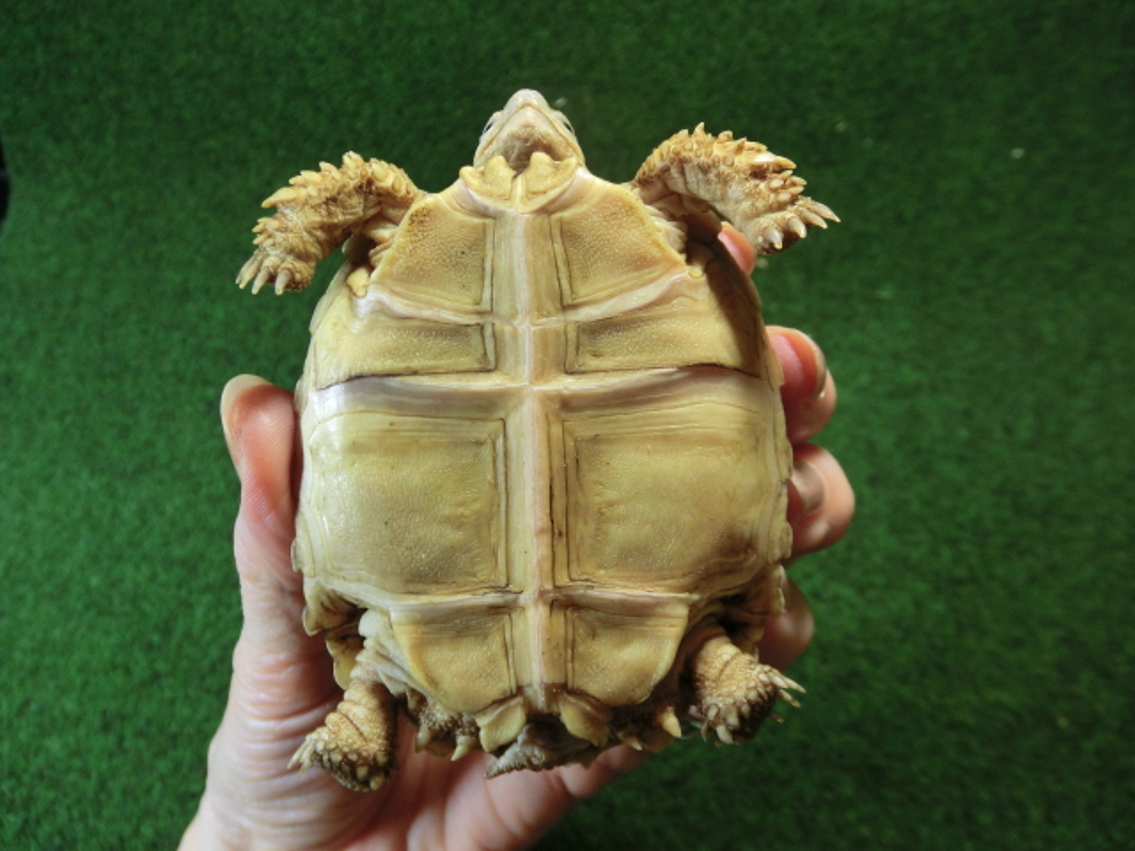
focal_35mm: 28
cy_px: 426
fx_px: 918
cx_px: 568
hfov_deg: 63.4
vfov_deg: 49.7
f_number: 3
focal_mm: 5
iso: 200
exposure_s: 1/60
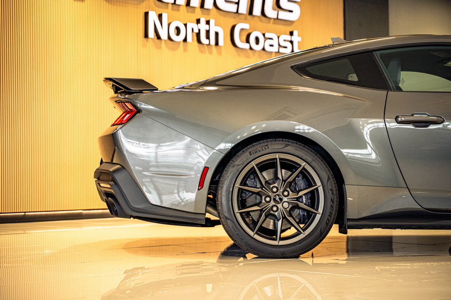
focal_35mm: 75
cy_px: 150
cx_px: 226
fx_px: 940
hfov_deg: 27.0
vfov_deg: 18.2
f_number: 2.8
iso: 80
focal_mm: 75
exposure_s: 1/100
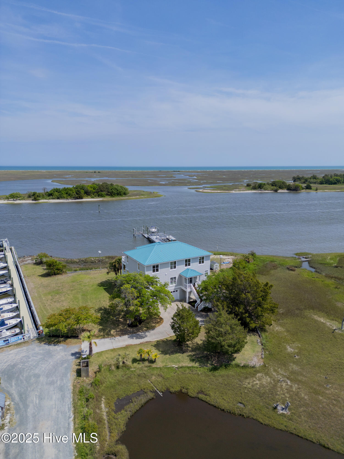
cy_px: 230
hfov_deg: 56.8
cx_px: 172
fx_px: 318
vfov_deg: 71.6
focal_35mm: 24
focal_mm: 6.72
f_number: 1.7
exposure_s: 1/2500
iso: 100
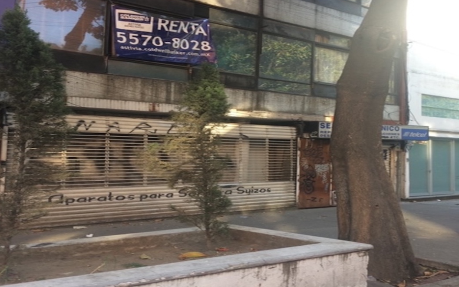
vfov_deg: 40.6
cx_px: 228
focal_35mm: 31
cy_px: 148
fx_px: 388
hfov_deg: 61.2
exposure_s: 1/60
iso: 40
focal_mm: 4.15
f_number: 2.2
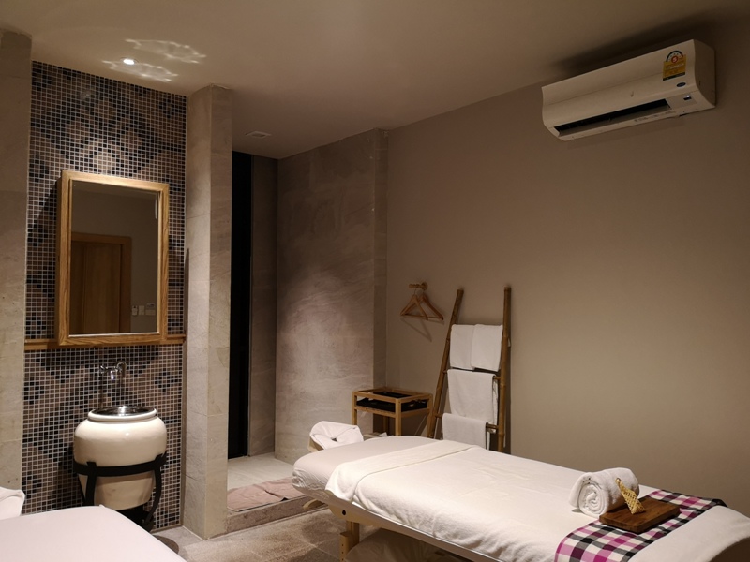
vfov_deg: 51.4
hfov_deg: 65.3
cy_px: 281
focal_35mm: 27
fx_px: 585
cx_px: 375
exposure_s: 1/33.3
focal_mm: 3.95
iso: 320
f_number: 1.8
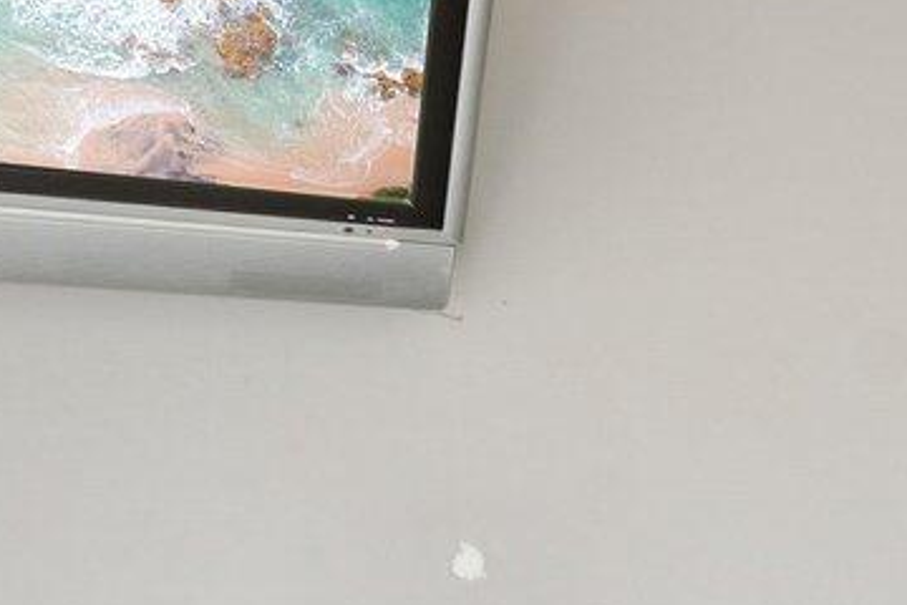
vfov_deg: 14.5
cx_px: 2038
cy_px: 727
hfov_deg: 15.4
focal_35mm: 91
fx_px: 2293
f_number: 8
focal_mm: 16
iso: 400
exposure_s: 1/30
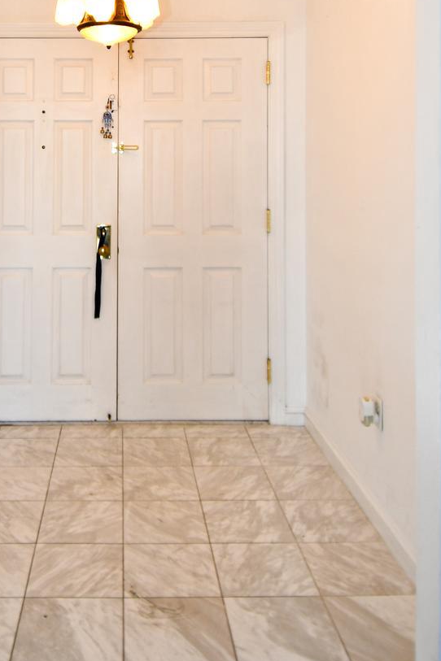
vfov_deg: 53.8
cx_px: 98
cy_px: 184
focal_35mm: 34
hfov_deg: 37.7
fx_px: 625
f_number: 4
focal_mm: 12
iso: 200
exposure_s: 1/60
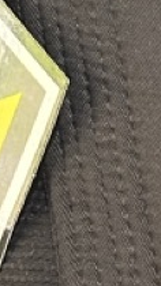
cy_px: 161
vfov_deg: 13.5
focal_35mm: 159
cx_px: 418
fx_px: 1208
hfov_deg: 7.1
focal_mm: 6.86
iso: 640
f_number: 1.78
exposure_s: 1/33
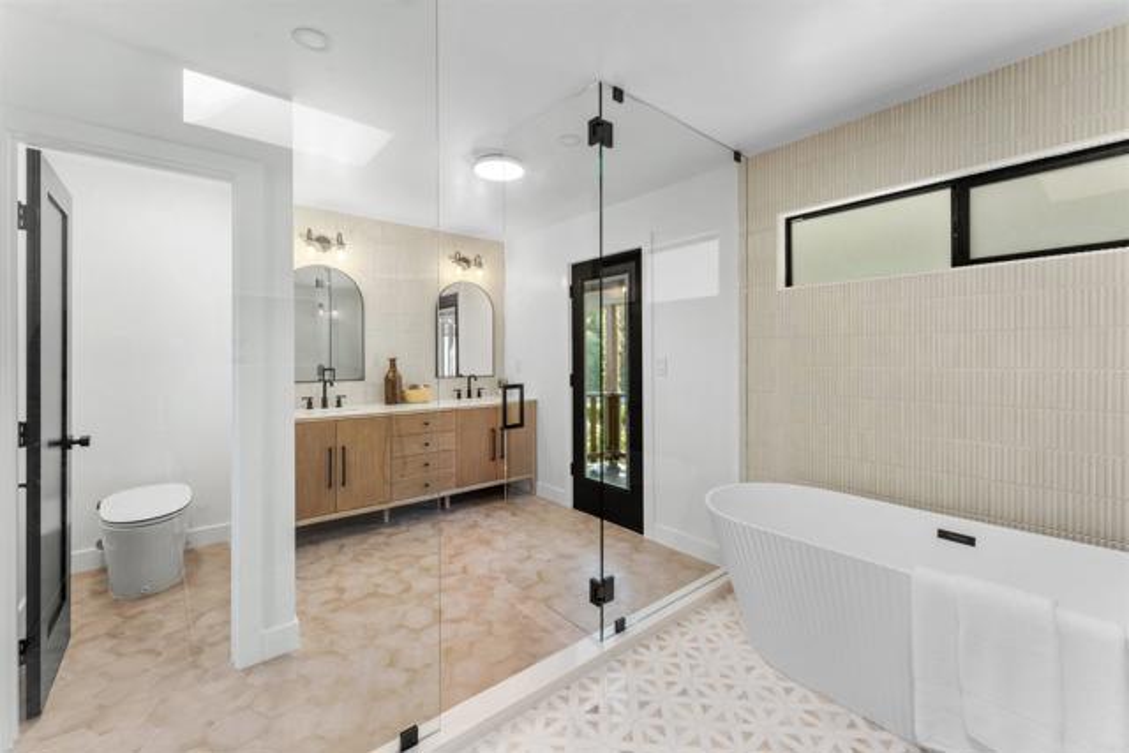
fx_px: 439
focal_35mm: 14
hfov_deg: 104.2
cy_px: 376
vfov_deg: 81.2
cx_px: 564
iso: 640
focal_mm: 14
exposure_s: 1/6
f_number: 11
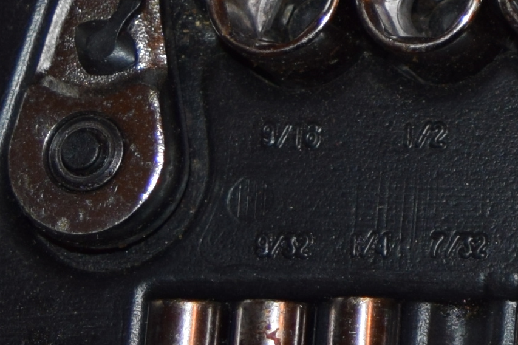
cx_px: 1145
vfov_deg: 7.1
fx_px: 2733
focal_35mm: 190
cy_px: -186
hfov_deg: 9.8
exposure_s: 1/60
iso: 280
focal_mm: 18
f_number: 3.5
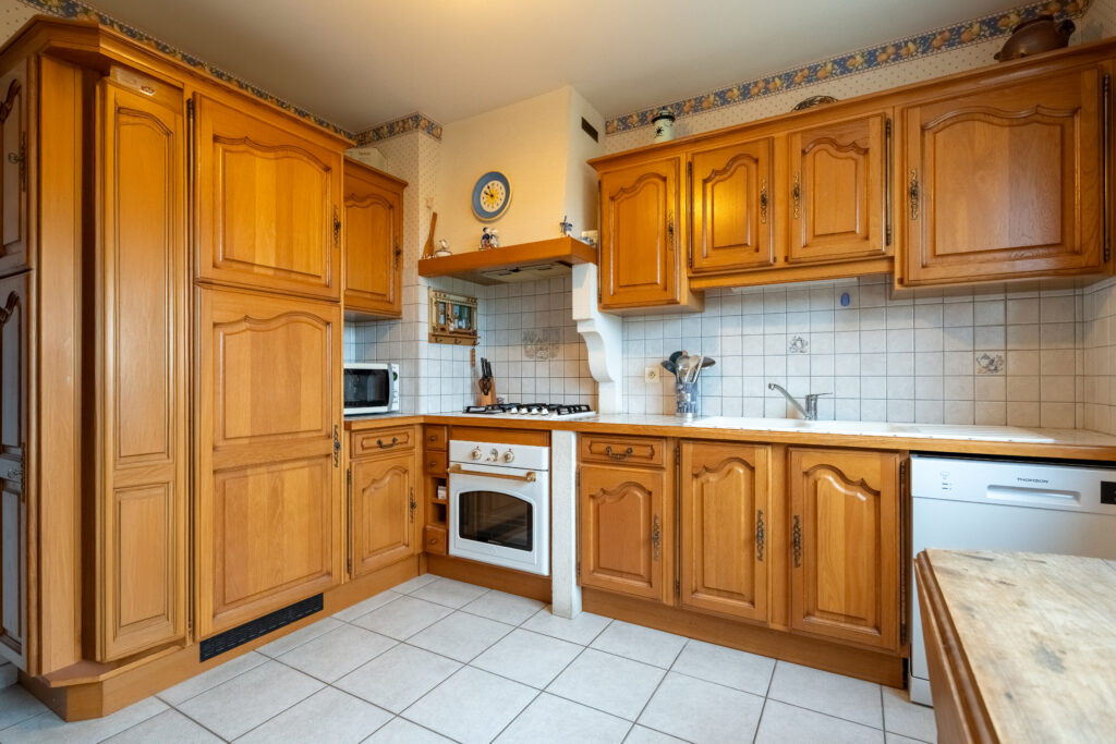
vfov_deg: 70.5
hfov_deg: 93.3
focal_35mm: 17
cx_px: 558
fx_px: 527
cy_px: 372
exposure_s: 1/2000
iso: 1600
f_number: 4
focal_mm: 17
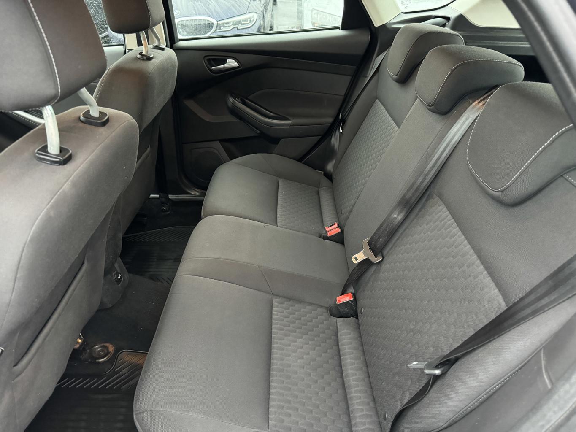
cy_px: 216
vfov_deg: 56.8
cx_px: 288
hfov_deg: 71.6
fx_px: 399
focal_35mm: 24
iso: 1000
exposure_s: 1/36
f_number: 1.78
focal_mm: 6.76
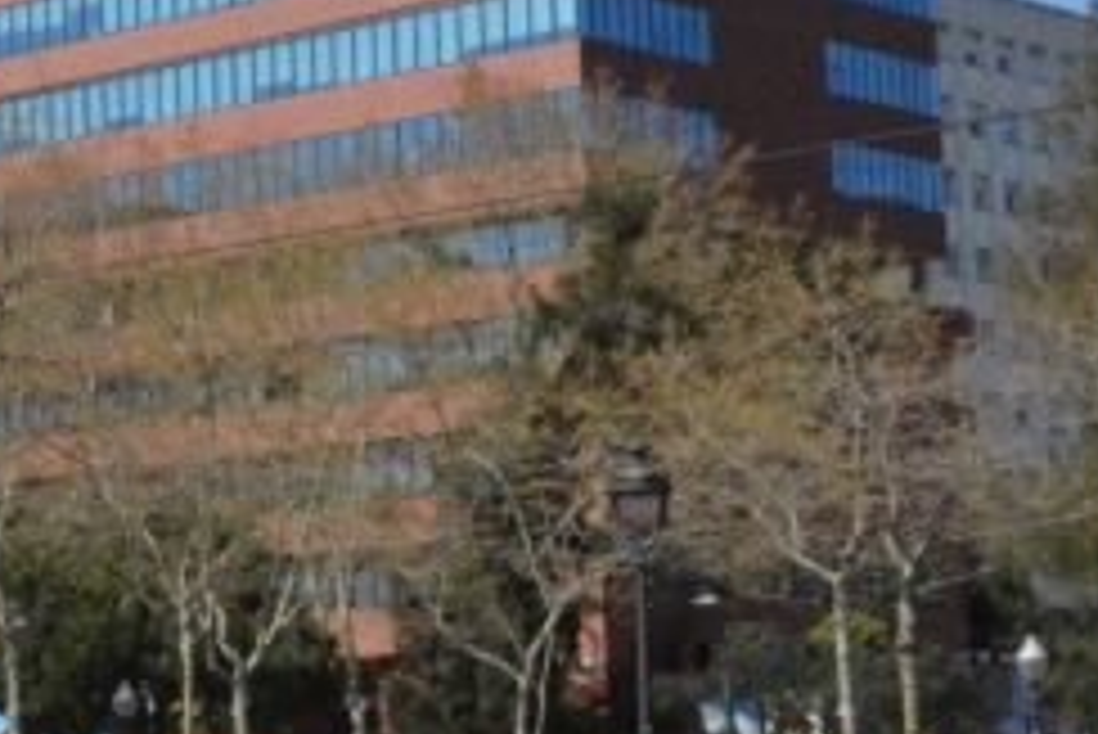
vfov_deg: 12.1
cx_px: -428
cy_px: 520
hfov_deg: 16.8
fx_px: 3448
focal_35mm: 113
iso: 3200
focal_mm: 18
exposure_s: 1/1250
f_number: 18
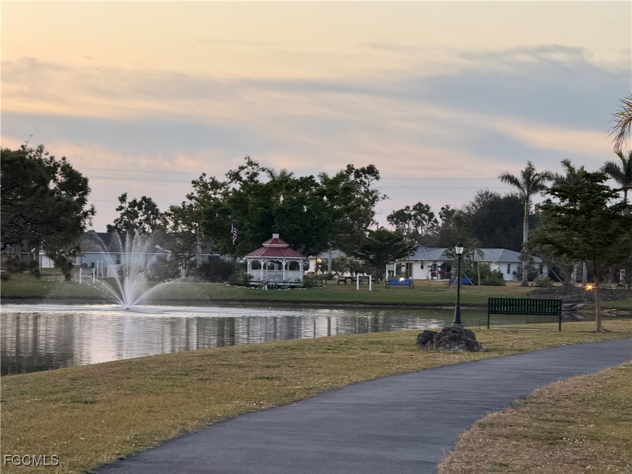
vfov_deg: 12.3
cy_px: 237
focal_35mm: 120
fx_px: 2191
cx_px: 316
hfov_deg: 16.4
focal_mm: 15.66
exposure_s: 1/99
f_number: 2.8
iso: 200
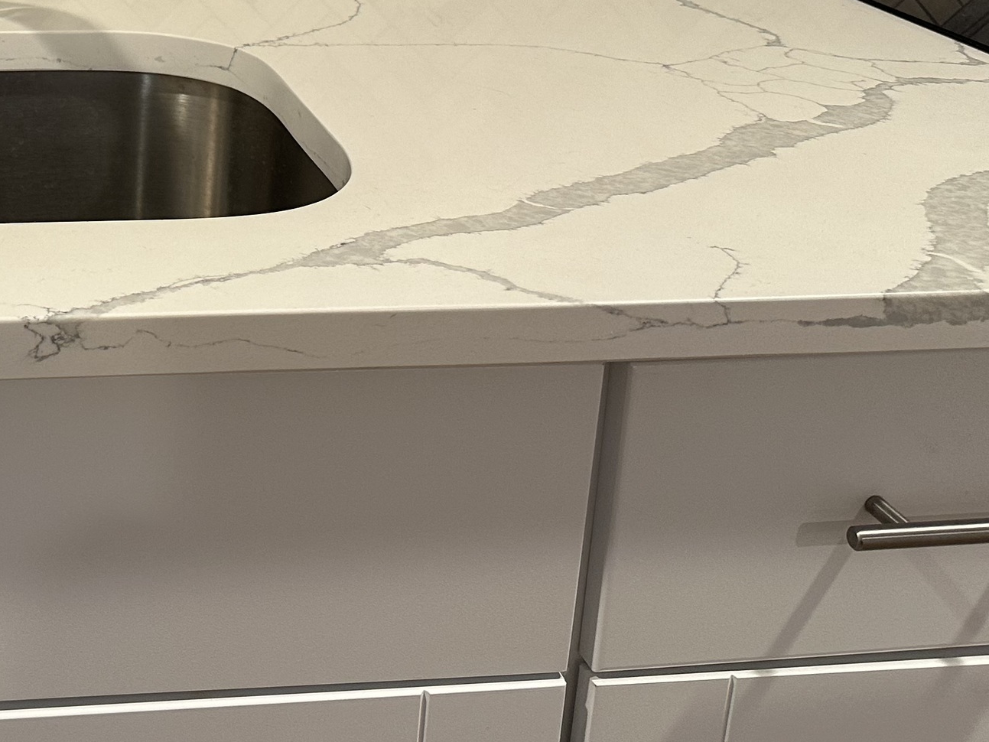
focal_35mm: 57
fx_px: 1629
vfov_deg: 24.9
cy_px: 67
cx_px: 24
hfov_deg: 31.5
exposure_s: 1/60
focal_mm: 6.86
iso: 160
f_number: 1.78
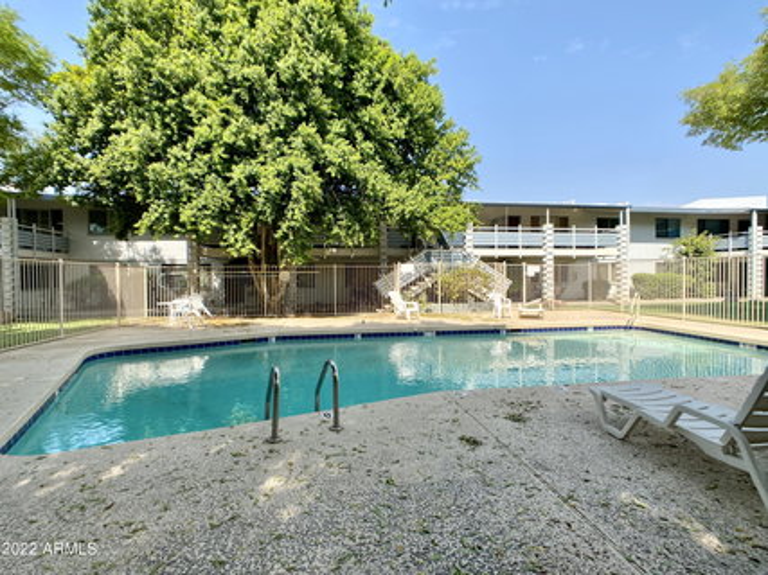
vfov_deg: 53.0
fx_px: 577
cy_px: 288
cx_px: 384
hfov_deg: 67.3
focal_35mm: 26
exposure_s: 1/1608
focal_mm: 4.25
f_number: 1.8
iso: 32
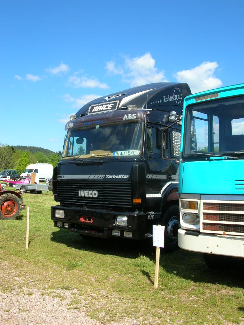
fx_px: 329
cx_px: 122
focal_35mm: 35
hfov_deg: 40.7
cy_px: 162
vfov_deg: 52.6
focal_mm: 5.8
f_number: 5.6
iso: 50
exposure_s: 1/216
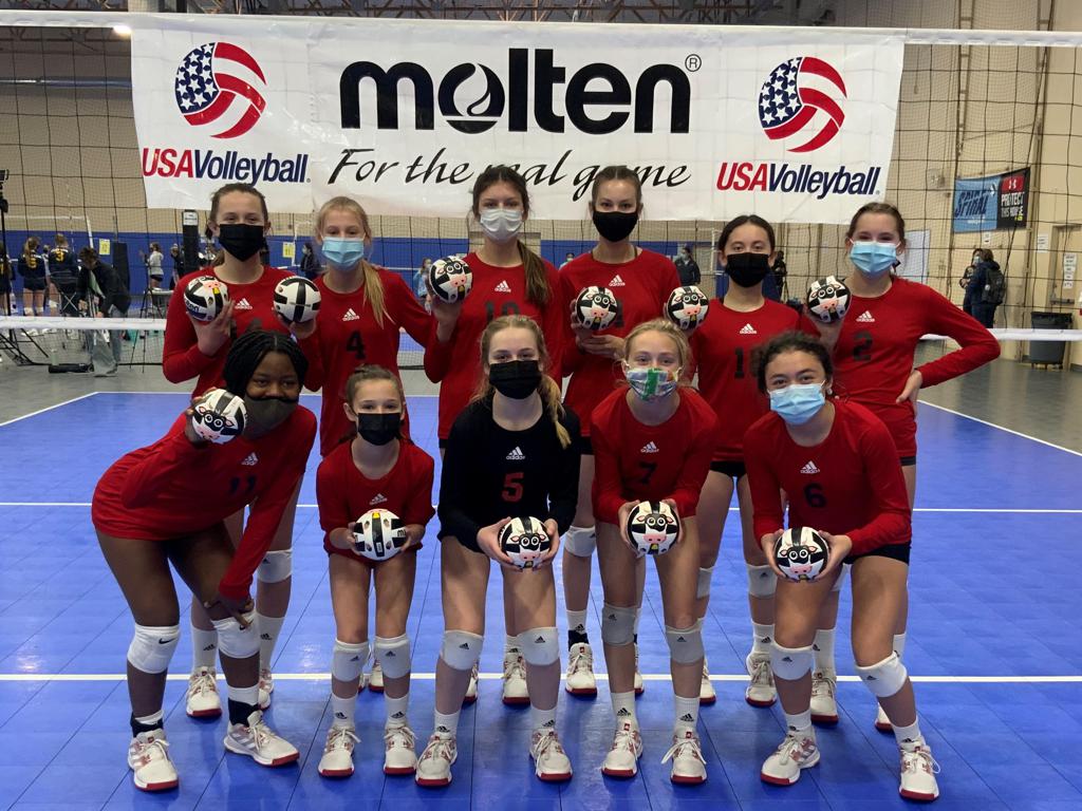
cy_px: 406
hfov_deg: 61.7
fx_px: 906
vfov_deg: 48.2
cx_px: 541
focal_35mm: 29
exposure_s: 1/60
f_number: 1.8
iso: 100
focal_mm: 3
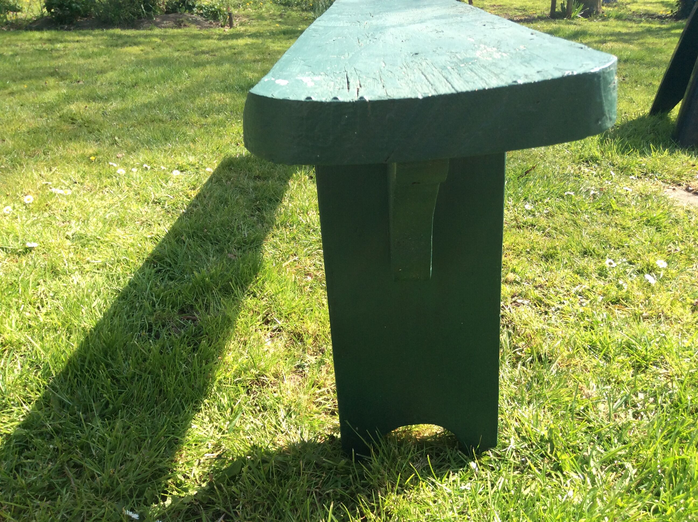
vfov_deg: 44.1
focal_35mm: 32
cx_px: 349
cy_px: 261
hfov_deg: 56.9
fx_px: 644
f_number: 2.4
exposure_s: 1/484
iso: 32
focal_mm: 3.3
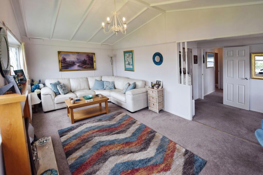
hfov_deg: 100.4
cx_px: 132
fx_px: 110
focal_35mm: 15
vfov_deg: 77.3
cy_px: 88
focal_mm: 10
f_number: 5.6
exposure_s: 1/125
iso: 400
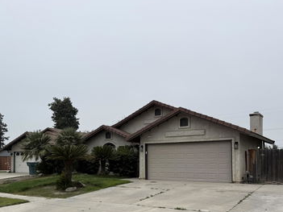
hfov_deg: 52.6
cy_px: 152
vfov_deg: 39.9
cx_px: 129
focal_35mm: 35
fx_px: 286
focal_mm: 6.76
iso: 80
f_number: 1.78
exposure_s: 1/1585
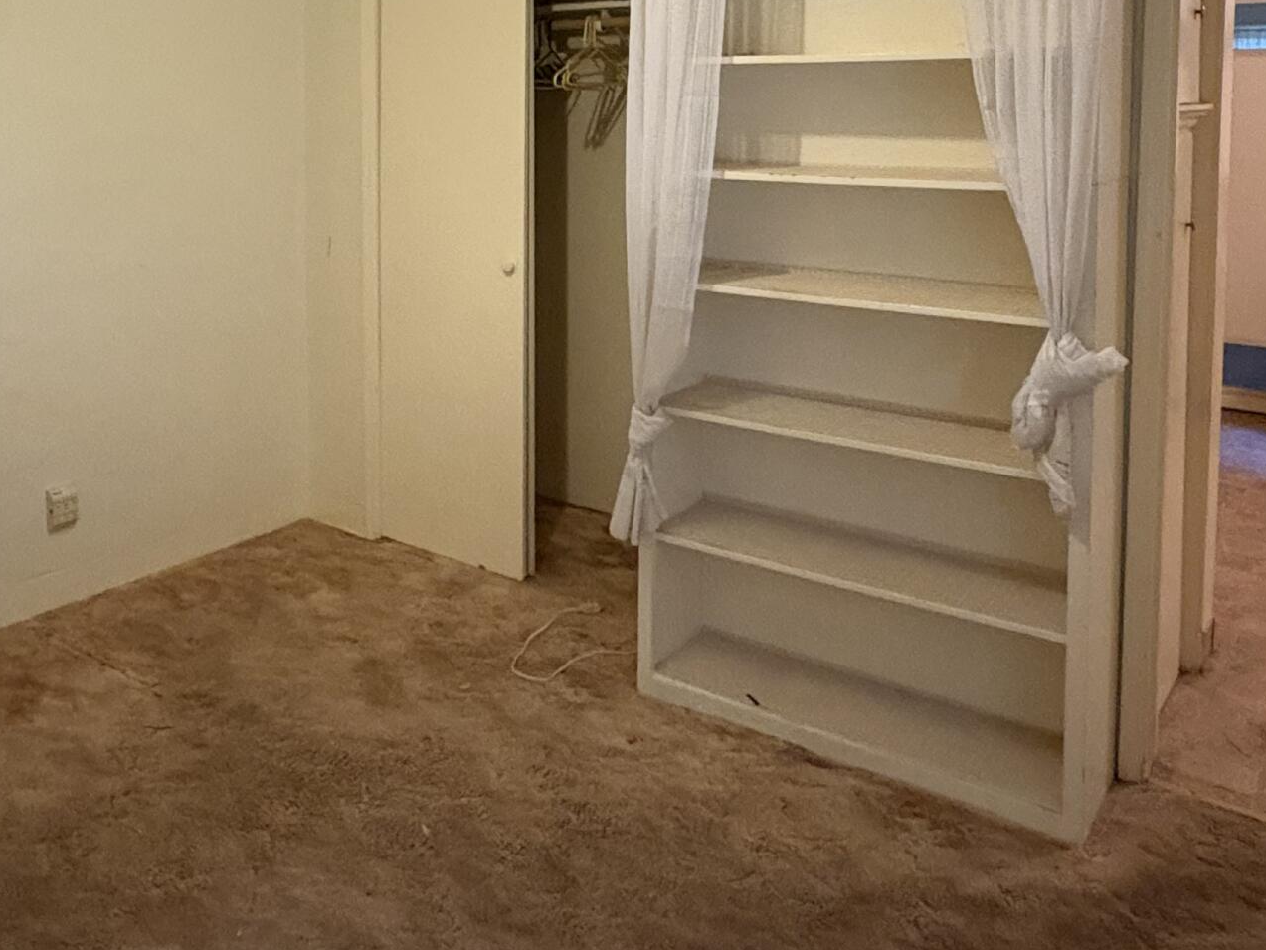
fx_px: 1207
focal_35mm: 33
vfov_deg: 40.9
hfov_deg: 55.1
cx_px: 528
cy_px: 168
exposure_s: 1/40
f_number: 2.2
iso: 800
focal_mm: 2.22
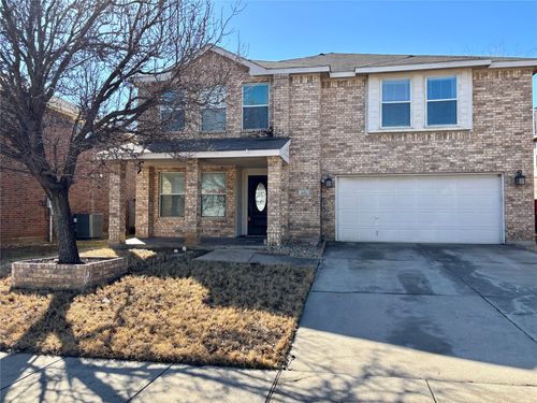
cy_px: 202
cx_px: 268
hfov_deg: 67.3
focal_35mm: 26
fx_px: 403
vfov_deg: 53.1
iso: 50
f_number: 1.6
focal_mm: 5.96
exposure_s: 1/1164
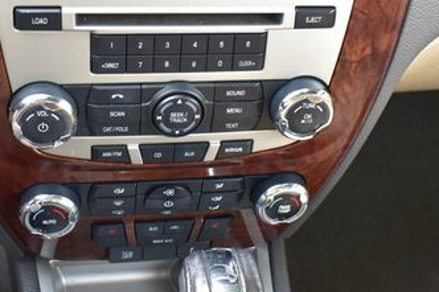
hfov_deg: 38.2
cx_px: 209
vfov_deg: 25.5
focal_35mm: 52
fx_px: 634
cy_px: 55
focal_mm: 18
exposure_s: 1/15
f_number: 6.3
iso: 640
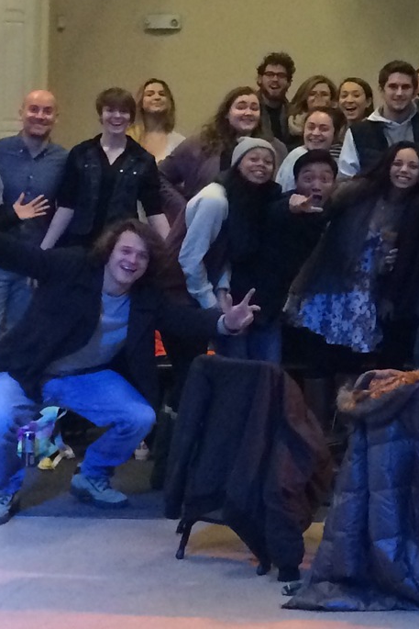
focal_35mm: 110
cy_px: 87
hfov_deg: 11.2
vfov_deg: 18.3
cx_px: 856
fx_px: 1919
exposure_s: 1/24
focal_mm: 4.15
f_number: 2.2
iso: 320
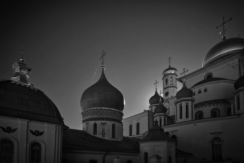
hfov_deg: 73.7
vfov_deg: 53.1
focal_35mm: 24
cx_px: 122
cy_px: 82
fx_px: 163
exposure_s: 1/320
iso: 200
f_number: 8
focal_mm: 16
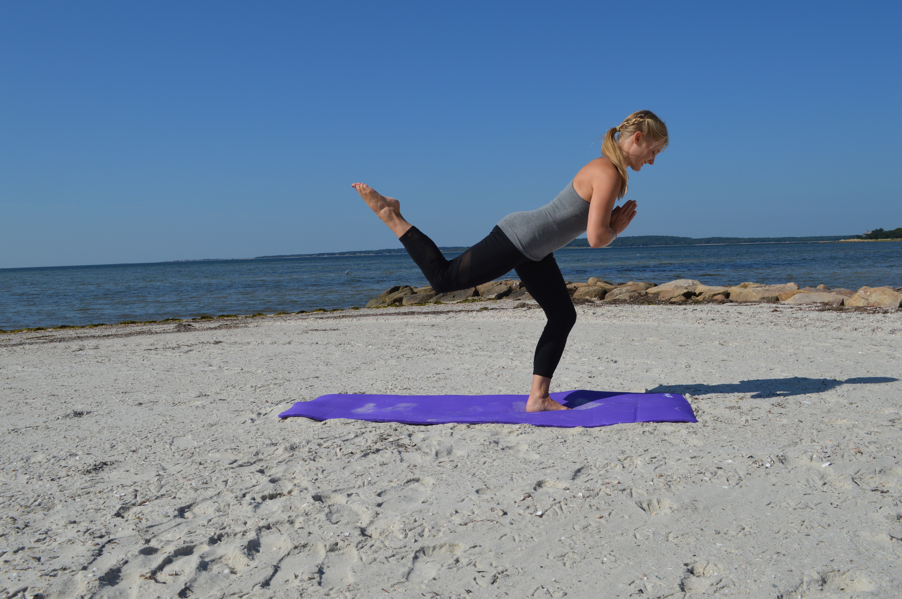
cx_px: 451
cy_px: 300
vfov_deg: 43.5
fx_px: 751
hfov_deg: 62.0
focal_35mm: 30
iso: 100
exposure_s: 1/400
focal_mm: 20
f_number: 10
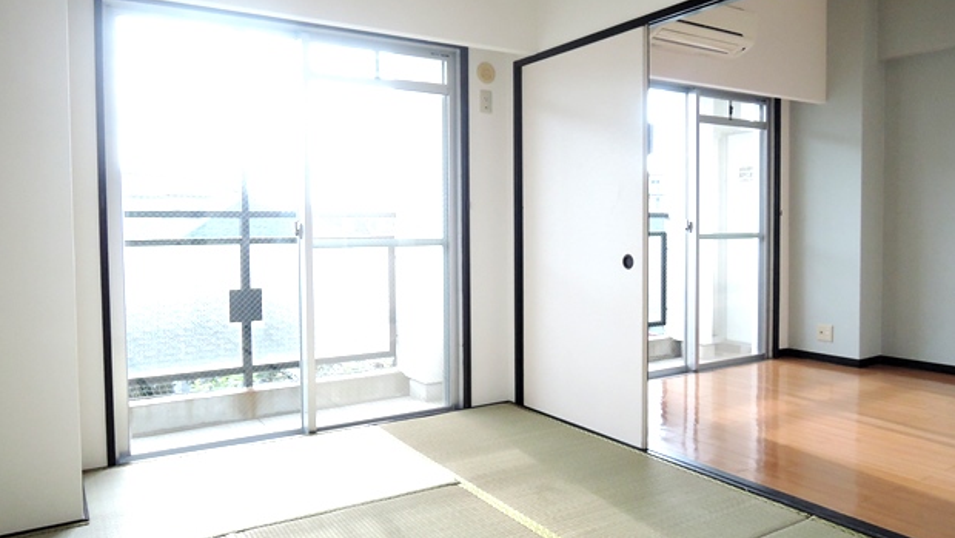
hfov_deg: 69.8
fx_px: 684
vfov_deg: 42.9
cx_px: 490
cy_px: 254
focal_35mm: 27
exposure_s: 1/400
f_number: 2.8
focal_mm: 5.1
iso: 800
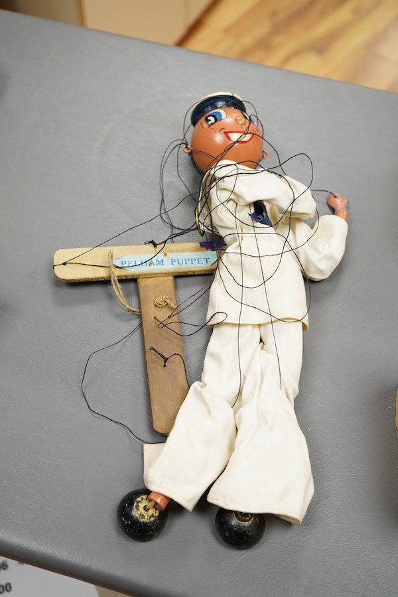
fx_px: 746
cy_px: 298
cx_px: 199
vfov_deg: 43.6
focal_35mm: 45
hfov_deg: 29.9
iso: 1250
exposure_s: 1/125
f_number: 8
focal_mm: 30
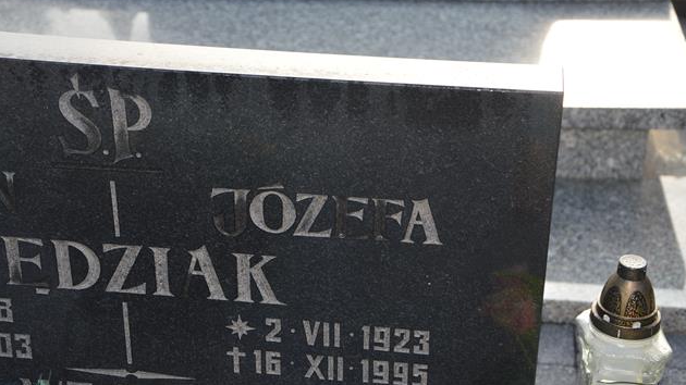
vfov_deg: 18.0
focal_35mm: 67
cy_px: 219
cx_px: 346
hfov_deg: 31.4
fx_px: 1218
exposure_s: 1/200
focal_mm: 42
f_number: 5
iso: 100
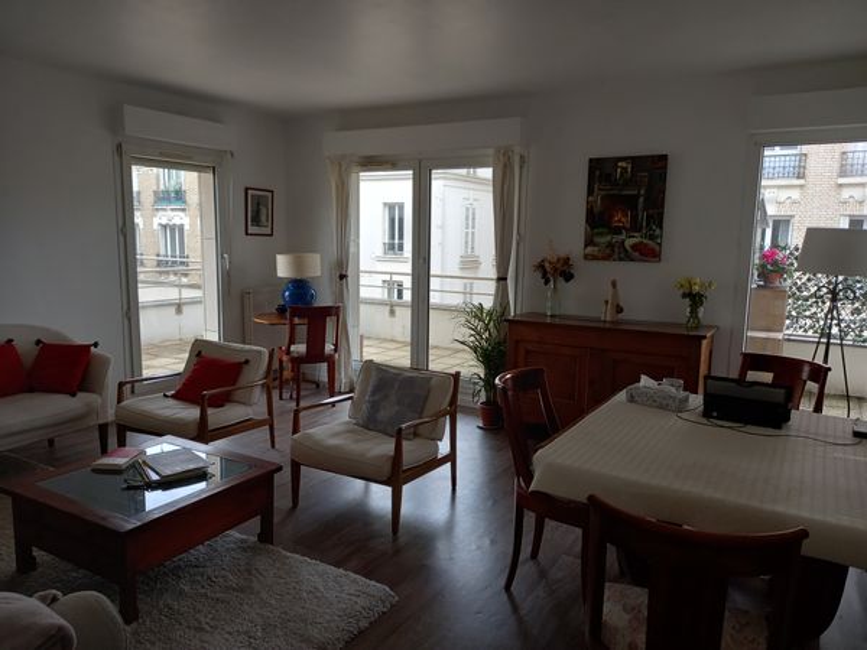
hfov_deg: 69.4
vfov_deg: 54.9
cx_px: 434
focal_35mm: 25
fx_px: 626
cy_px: 325
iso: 64
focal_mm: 4.6
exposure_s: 1/50
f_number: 2
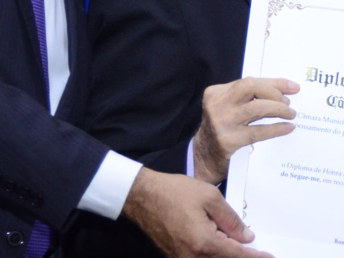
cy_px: 37
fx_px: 2157
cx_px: 385
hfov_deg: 9.0
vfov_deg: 6.8
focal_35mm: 217
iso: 2500
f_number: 5.6
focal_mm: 52
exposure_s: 1/125
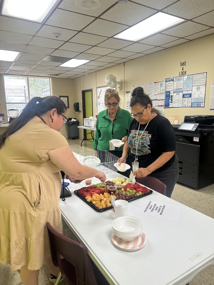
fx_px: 198
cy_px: 142
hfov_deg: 56.8
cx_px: 107
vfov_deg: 71.6
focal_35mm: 24
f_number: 1.78
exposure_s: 1/120
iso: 125
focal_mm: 6.86
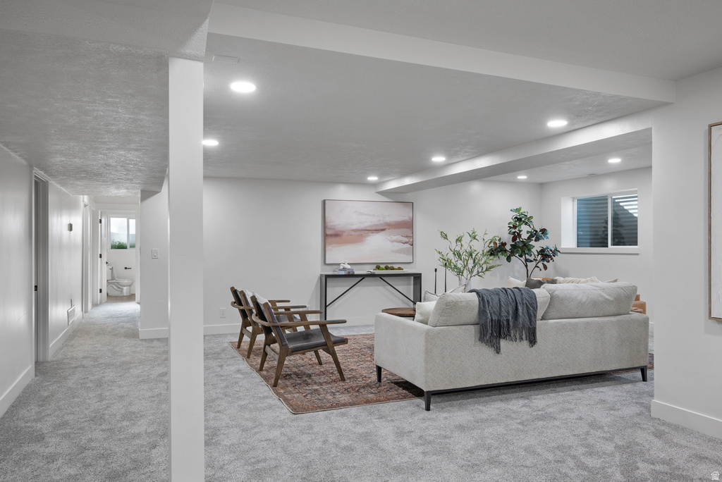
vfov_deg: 52.3
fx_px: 492
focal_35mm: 24
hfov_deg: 72.6
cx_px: 361
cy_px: 241
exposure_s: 1/2.5
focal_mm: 24.5
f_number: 8
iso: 500
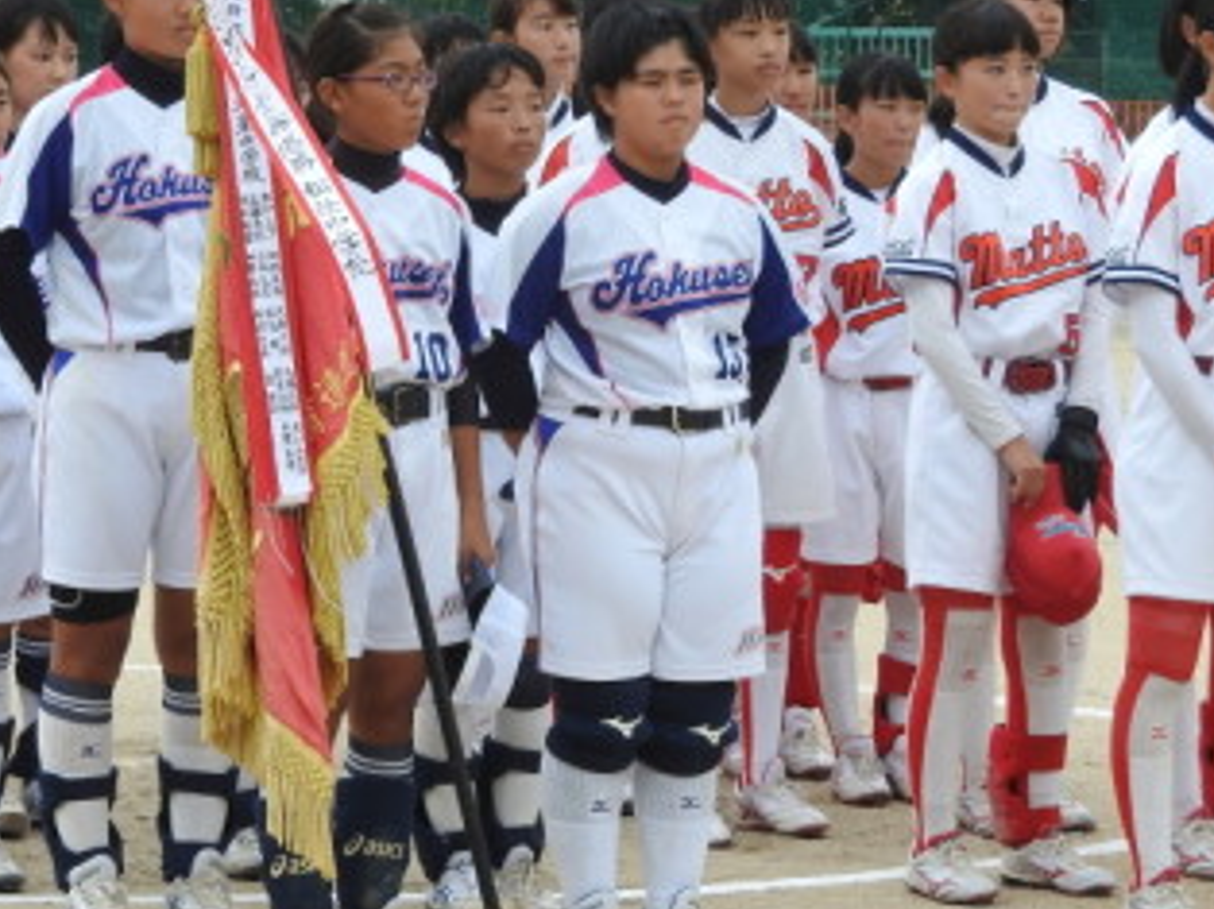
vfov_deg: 6.7
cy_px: 418
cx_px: 518
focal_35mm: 220
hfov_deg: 9.0
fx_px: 7710
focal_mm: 20.6
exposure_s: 1/250
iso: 100
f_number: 5
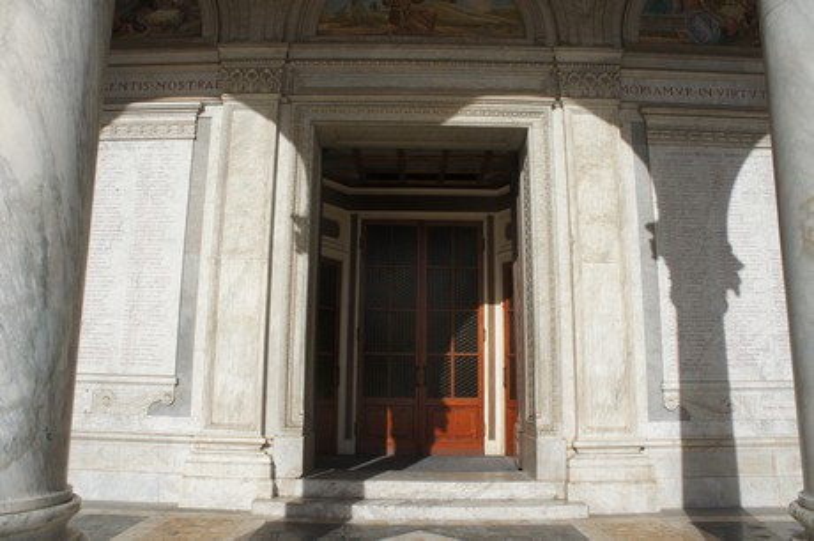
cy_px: 270
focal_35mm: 27
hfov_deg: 67.4
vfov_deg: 47.9
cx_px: 407
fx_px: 610
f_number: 7.1
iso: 200
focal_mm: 18
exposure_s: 1/800
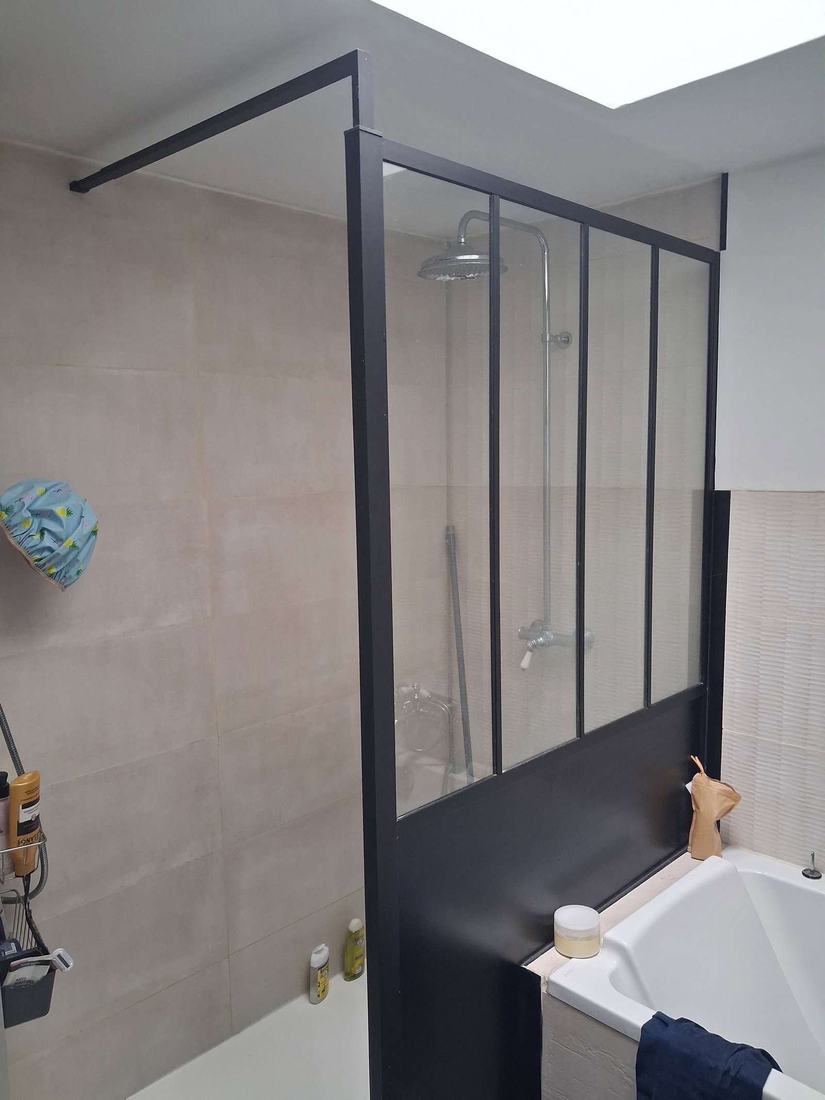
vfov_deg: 65.3
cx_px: 412
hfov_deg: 51.4
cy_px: 550
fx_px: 858
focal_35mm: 27
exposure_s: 1/50
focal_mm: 4
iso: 320
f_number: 1.8
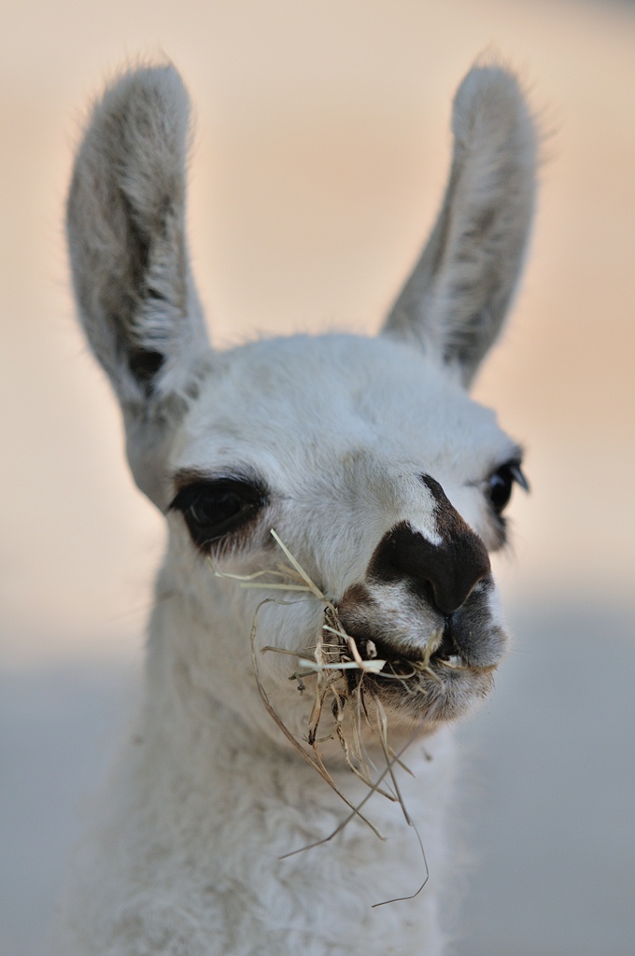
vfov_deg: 12.2
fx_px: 4457
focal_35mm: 168
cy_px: 478
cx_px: 318
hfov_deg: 8.1
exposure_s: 1/2000
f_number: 2.8
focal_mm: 112
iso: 200
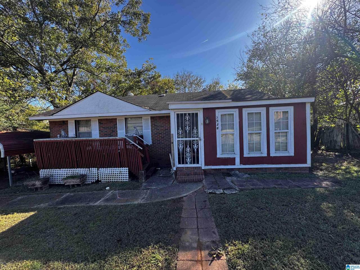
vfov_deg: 85.7
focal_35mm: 14
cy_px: 135
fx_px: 146
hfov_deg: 102.1
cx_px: 180
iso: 40
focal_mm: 2.22
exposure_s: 1/349
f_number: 2.2
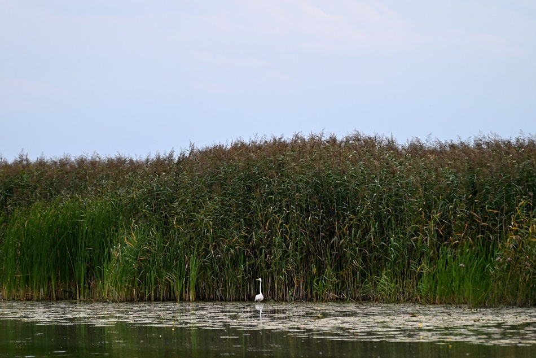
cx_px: 268
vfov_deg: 4.6
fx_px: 4468
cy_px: 179
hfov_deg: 6.9
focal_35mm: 300
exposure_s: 1/640
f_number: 5.6
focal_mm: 300
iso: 400
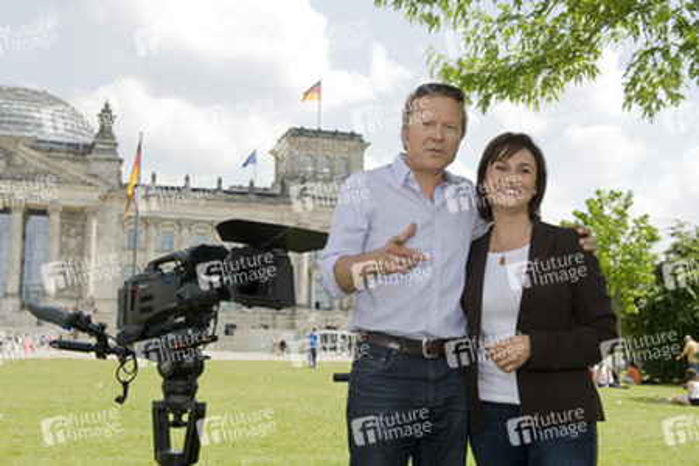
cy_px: 233
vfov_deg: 27.0
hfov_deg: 39.6
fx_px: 971
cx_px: 350
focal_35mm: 50
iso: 400
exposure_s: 1/320
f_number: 10
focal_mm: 50
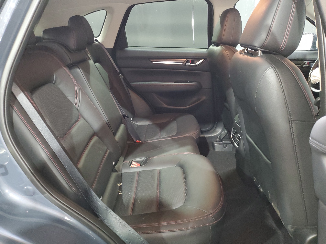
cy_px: 122
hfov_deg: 67.3
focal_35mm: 26
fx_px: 245
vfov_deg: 53.1
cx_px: 163
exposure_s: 1/15
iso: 348
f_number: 1.5
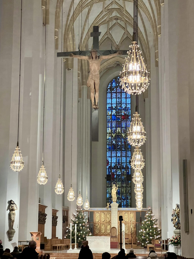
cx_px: 97
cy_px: 130
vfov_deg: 25.3
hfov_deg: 19.1
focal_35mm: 77
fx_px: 575
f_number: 2.8
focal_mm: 9
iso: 640
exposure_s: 1/50
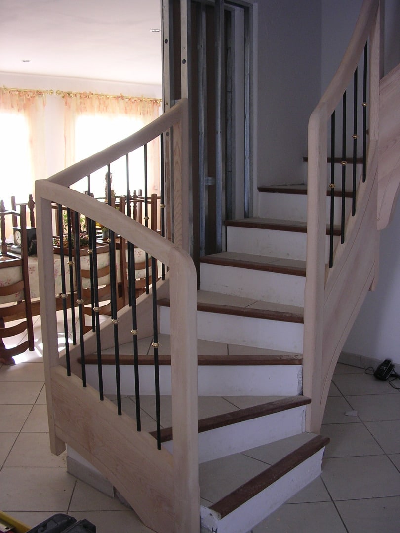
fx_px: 585
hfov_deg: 37.7
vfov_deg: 49.0
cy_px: 266
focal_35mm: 38
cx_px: 200
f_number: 2.8
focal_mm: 5.8
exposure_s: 1/50.9
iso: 100
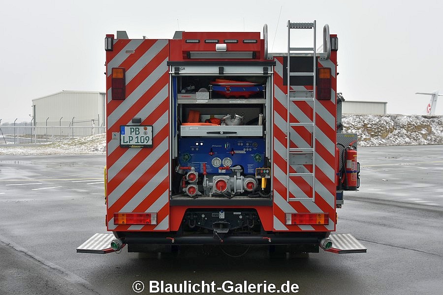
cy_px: 148
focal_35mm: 44
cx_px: 222
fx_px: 541
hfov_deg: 44.5
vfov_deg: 30.5
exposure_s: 1/160
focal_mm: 44
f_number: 6.3
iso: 400
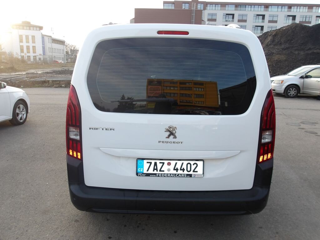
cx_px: 160
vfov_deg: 51.4
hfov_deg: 65.3
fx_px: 250
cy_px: 120
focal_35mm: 27
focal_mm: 4.9
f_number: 3
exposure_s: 1/116
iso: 100
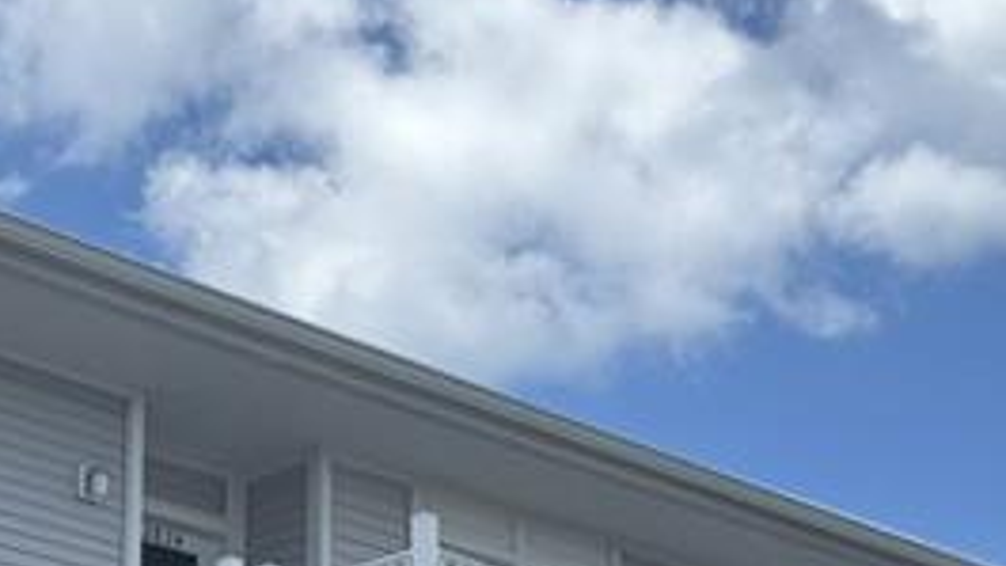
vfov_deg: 11.6
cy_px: 809
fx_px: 2694
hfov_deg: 21.1
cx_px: 353
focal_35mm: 101
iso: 80
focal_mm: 6.76
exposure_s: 1/4950
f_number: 1.78
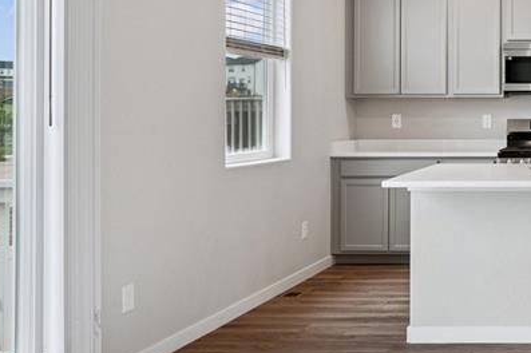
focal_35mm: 50
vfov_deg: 26.6
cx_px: 603
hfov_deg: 33.6
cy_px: 110
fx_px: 741
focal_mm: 19.5
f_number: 11
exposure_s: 1/3.33
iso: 100
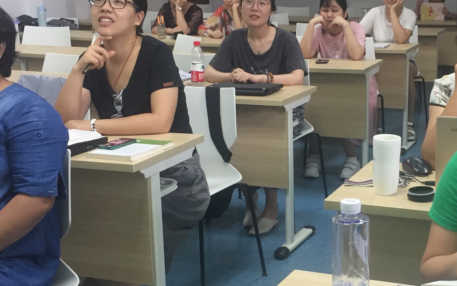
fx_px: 797
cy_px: 184
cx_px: 337
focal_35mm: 64
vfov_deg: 20.3
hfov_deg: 31.5
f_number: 2.2
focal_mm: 4.15
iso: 100
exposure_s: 1/33
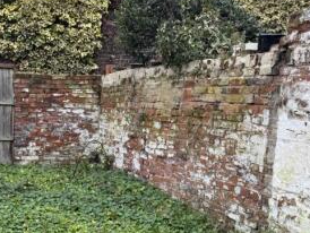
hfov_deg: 36.4
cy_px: 158
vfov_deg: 28.4
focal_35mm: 51
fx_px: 457
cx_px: 68
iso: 64
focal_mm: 6.76
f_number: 1.78
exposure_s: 1/189
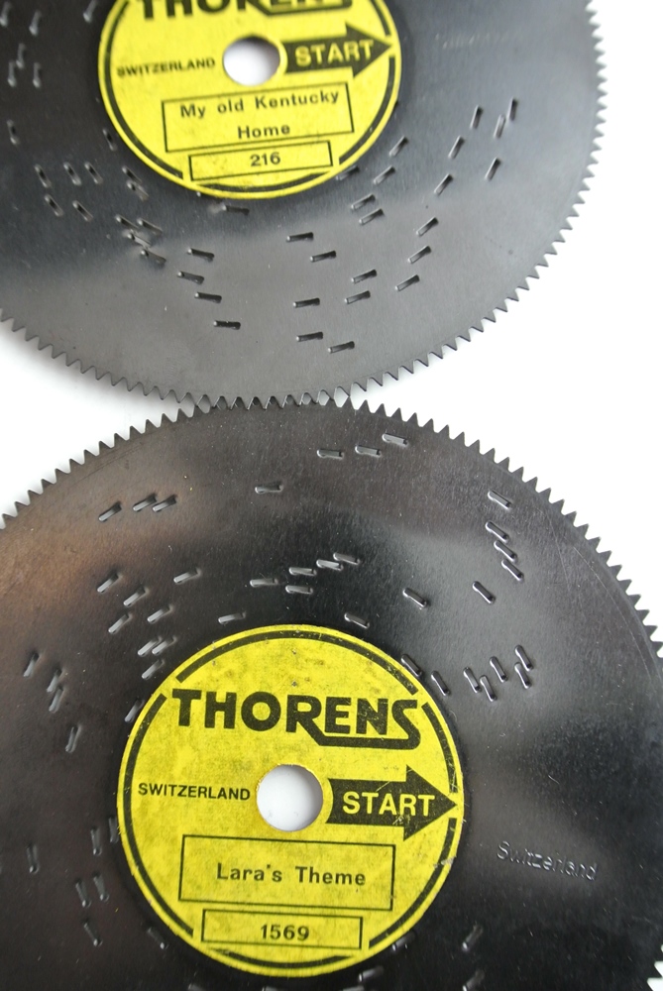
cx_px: 332
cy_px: 496
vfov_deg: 61.9
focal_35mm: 30
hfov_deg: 43.7
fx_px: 827
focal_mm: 11.4
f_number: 3.5
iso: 800
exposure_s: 1/40
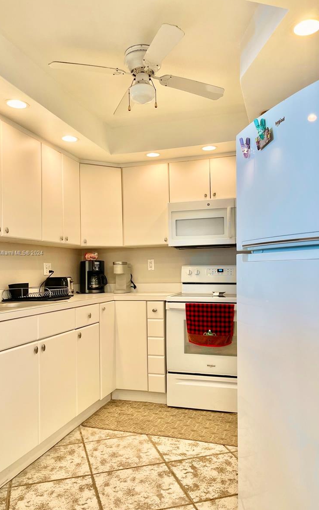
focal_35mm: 27
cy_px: 253
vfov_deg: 68.4
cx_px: 159
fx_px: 376
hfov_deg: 46.0
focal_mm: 5.1
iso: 80
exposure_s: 1/60
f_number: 1.6
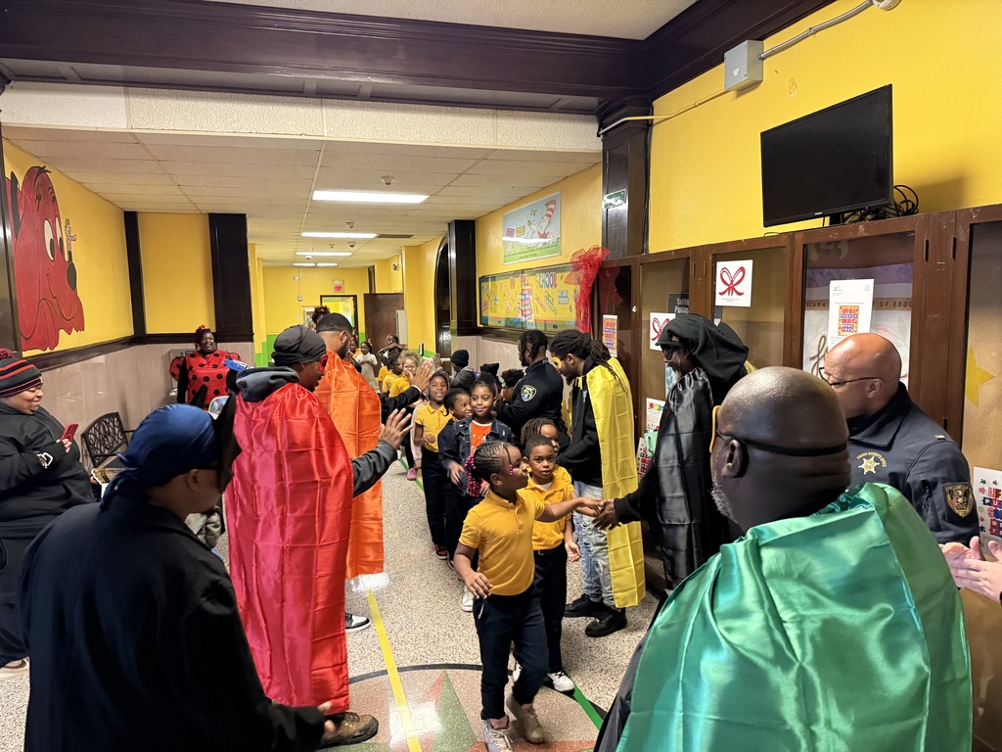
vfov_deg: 56.8
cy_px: 376
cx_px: 501
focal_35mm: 24
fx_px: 695
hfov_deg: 71.6
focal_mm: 6.76
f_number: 1.78
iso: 640
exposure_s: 1/60
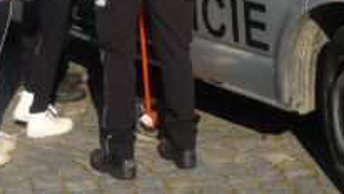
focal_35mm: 130
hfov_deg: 16.4
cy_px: -105
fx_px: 1186
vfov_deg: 9.1
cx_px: 272
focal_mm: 5.2
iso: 100
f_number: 5.6
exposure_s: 1/400
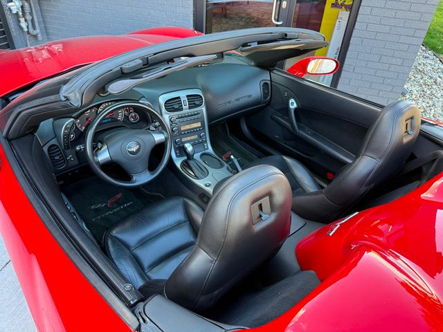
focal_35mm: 24
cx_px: 222
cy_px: 166
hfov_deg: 71.6
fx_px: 307
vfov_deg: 56.8
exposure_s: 1/121
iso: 160
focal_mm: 6.76
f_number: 1.78
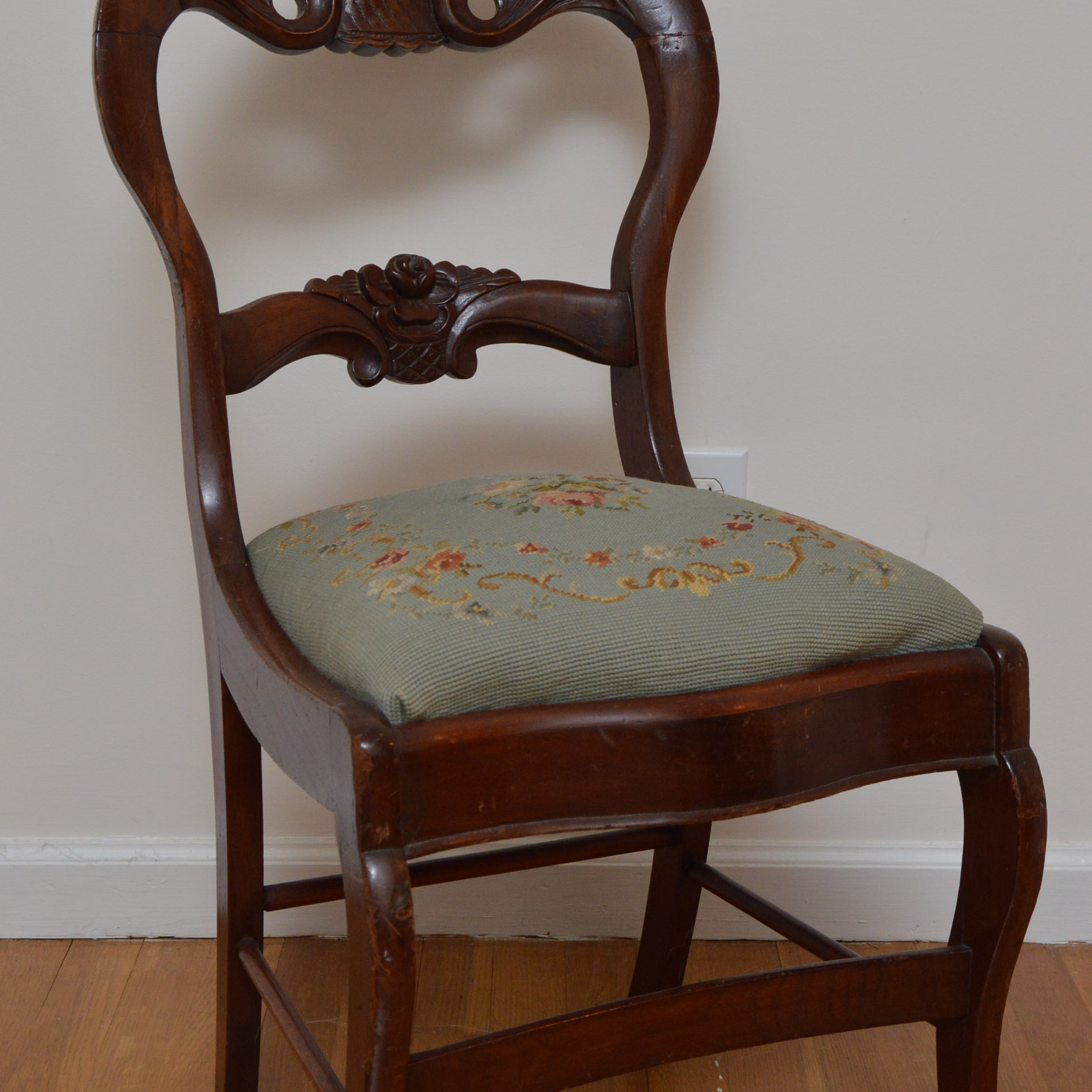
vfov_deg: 25.4
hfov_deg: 25.5
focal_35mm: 68
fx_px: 2414
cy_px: 645
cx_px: 544
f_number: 8
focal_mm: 35
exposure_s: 1/80
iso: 800
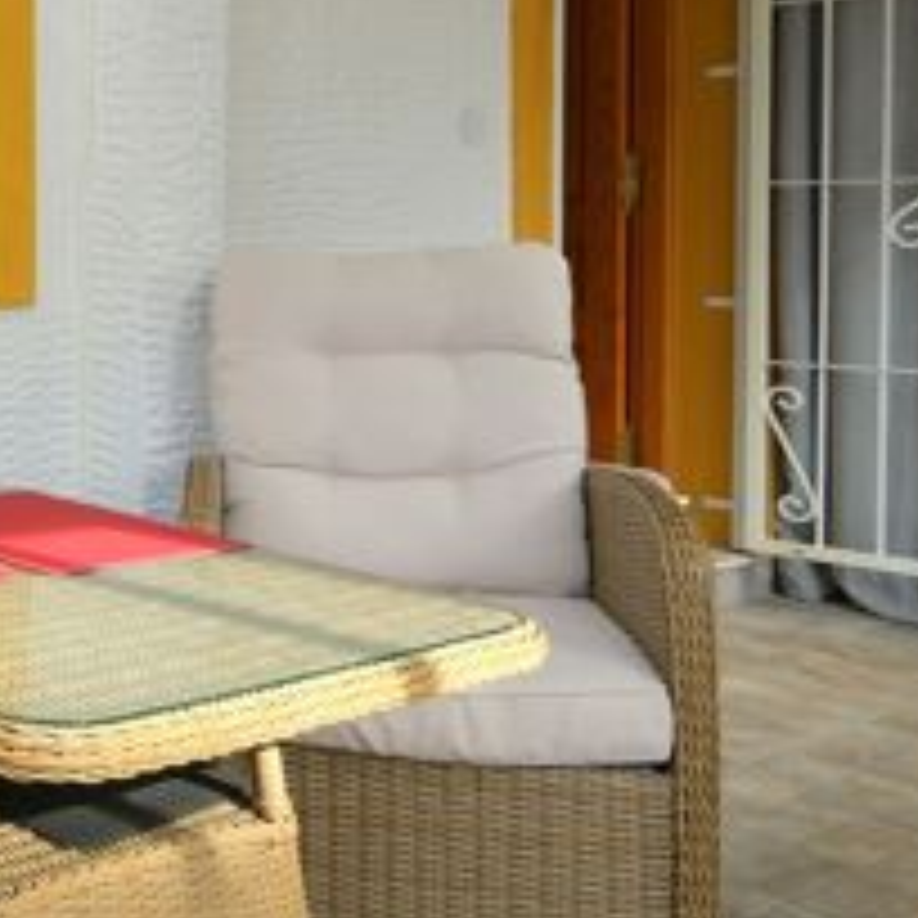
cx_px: -308
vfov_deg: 37.9
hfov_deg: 29.7
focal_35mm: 44
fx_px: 1320
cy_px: 304
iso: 160
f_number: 5
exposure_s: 1/125
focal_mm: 10
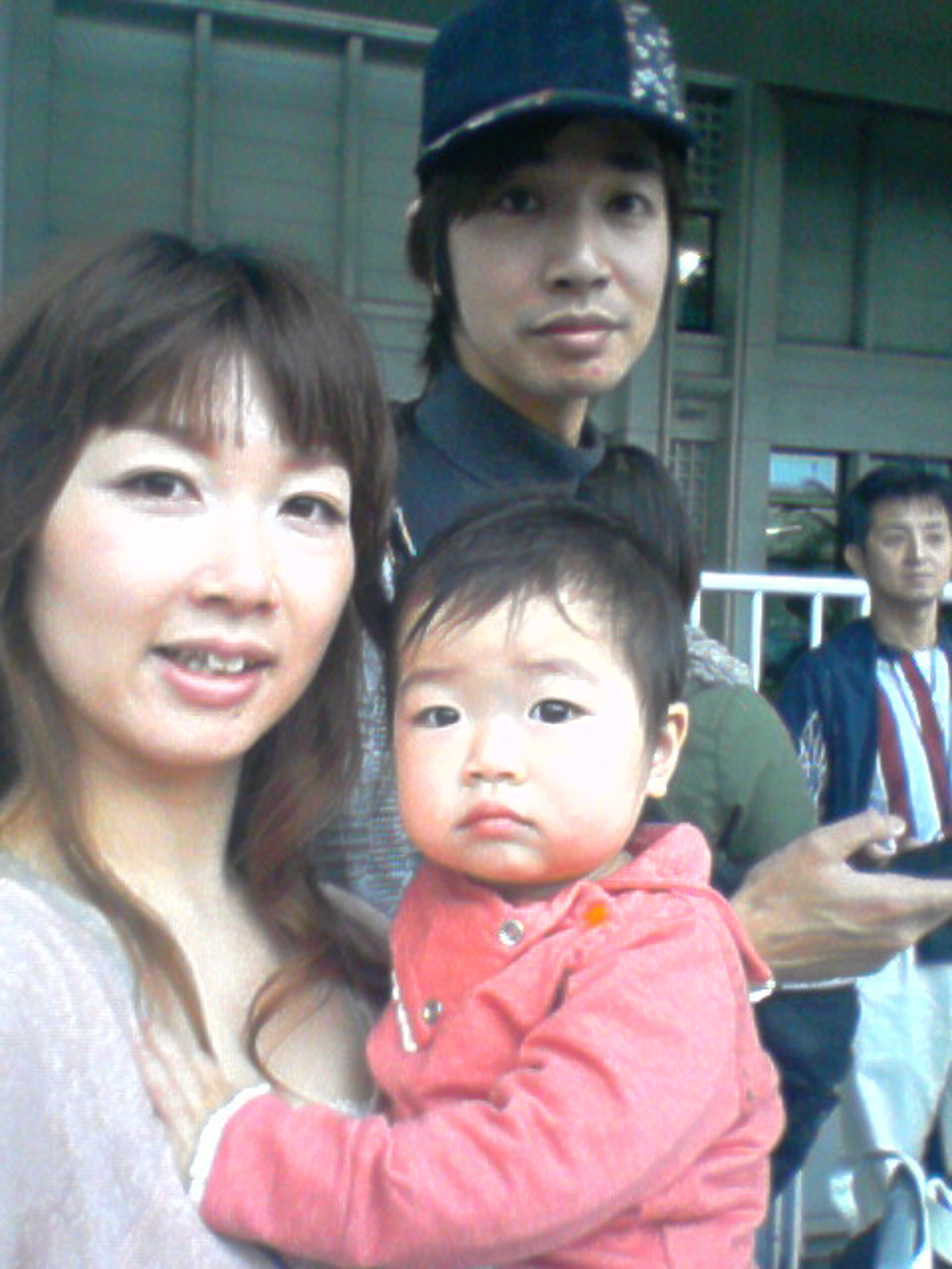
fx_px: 1063
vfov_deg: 61.7
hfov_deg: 48.2
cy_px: 634
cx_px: 476
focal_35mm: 29
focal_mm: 1.5
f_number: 2.8
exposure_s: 1/27.8
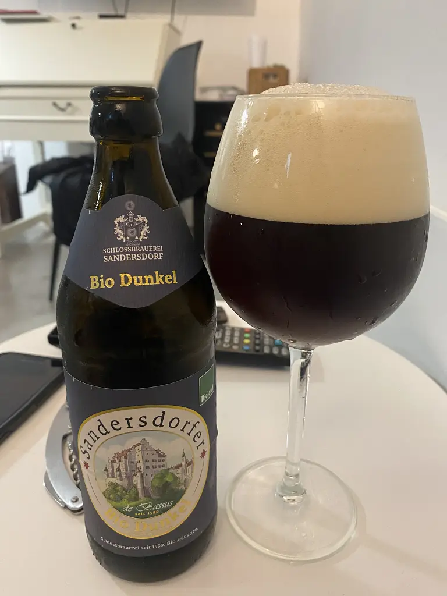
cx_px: 224
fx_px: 448
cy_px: 298
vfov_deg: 67.3
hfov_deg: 53.1
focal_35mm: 26
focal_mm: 4.25
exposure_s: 1/50
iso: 400
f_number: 1.8
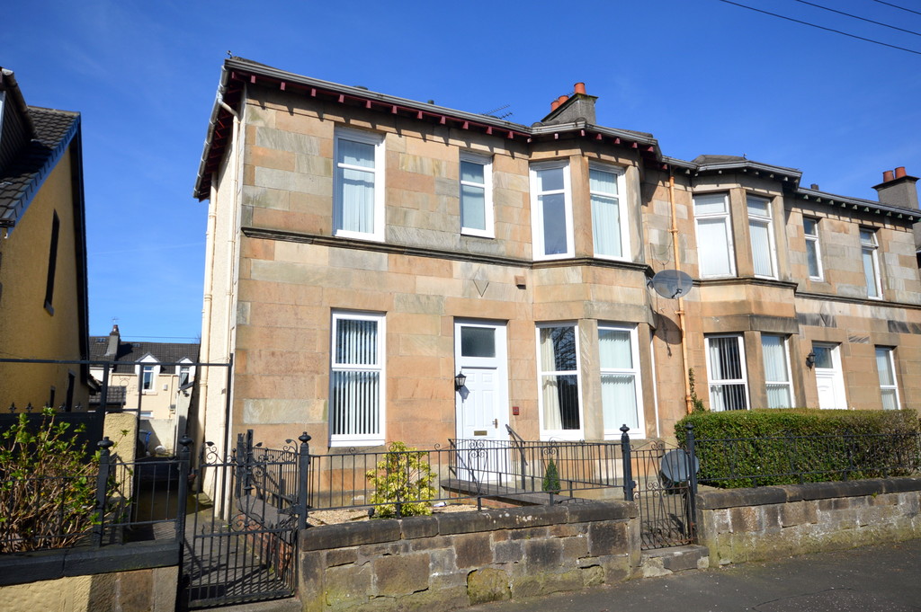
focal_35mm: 24
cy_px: 306
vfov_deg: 53.1
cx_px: 460
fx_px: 613
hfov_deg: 73.8
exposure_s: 1/250
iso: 100
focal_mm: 16
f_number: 8
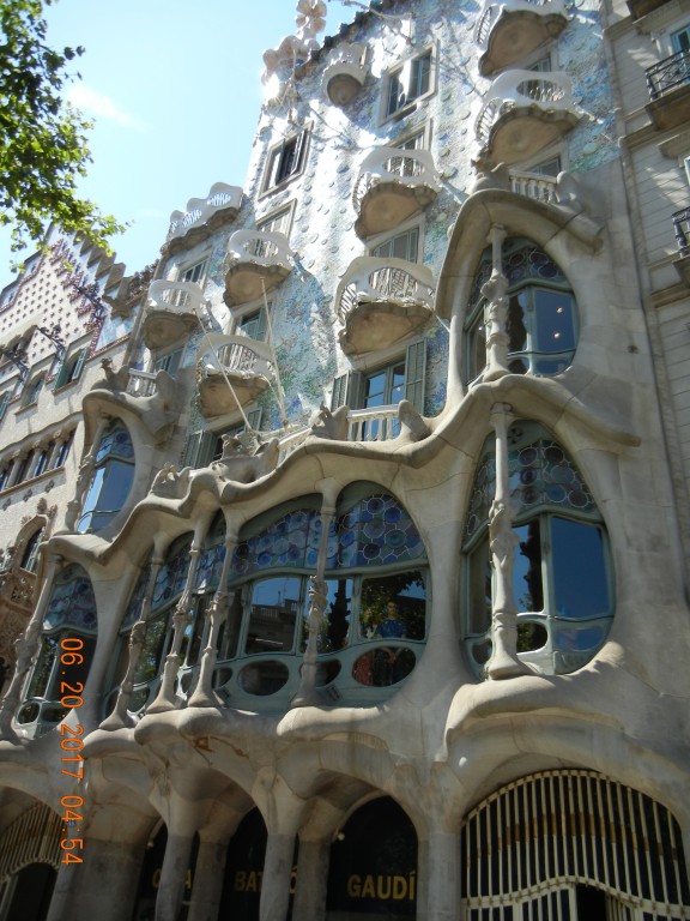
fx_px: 797
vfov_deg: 60.0
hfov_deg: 46.8
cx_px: 345
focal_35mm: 30
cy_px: 460
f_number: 3.5
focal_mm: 5.4
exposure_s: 1/722
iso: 160
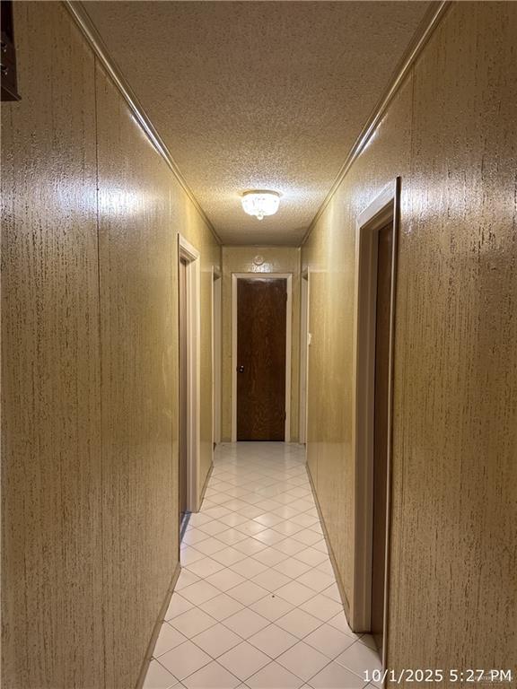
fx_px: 478
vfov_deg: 71.6
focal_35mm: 24
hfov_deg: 56.8
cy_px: 344
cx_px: 258
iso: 250
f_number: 1.78
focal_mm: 6.76
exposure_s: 1/60
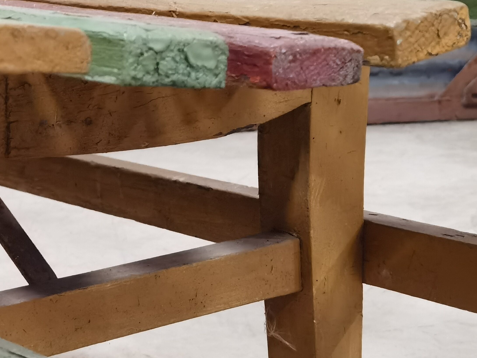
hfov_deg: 20.4
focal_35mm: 96
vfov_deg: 15.4
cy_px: 216
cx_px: 214
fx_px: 1323
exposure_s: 1/33.3
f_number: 1.9
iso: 640
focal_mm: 6.71
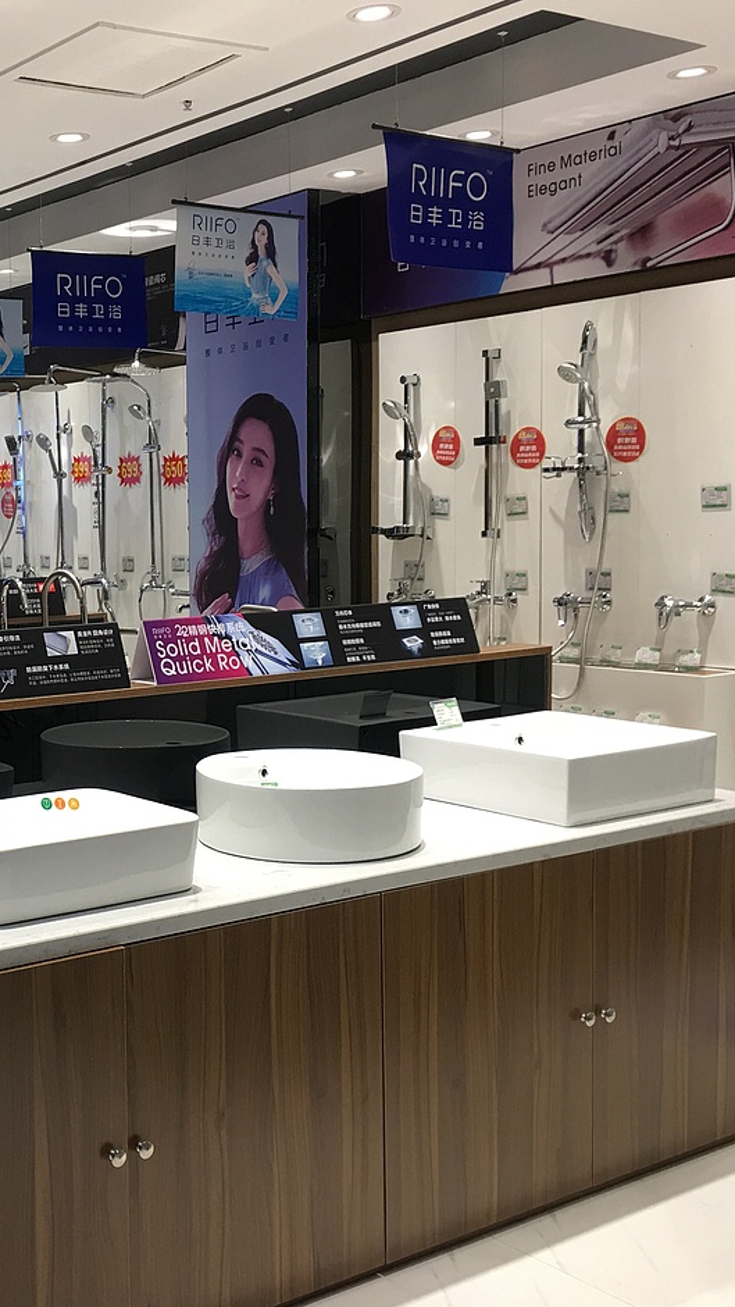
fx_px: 1489
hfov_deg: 26.4
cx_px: 15
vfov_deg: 47.3
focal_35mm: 43
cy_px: 666
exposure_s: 1/33
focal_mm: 4.15
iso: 25
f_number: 2.2
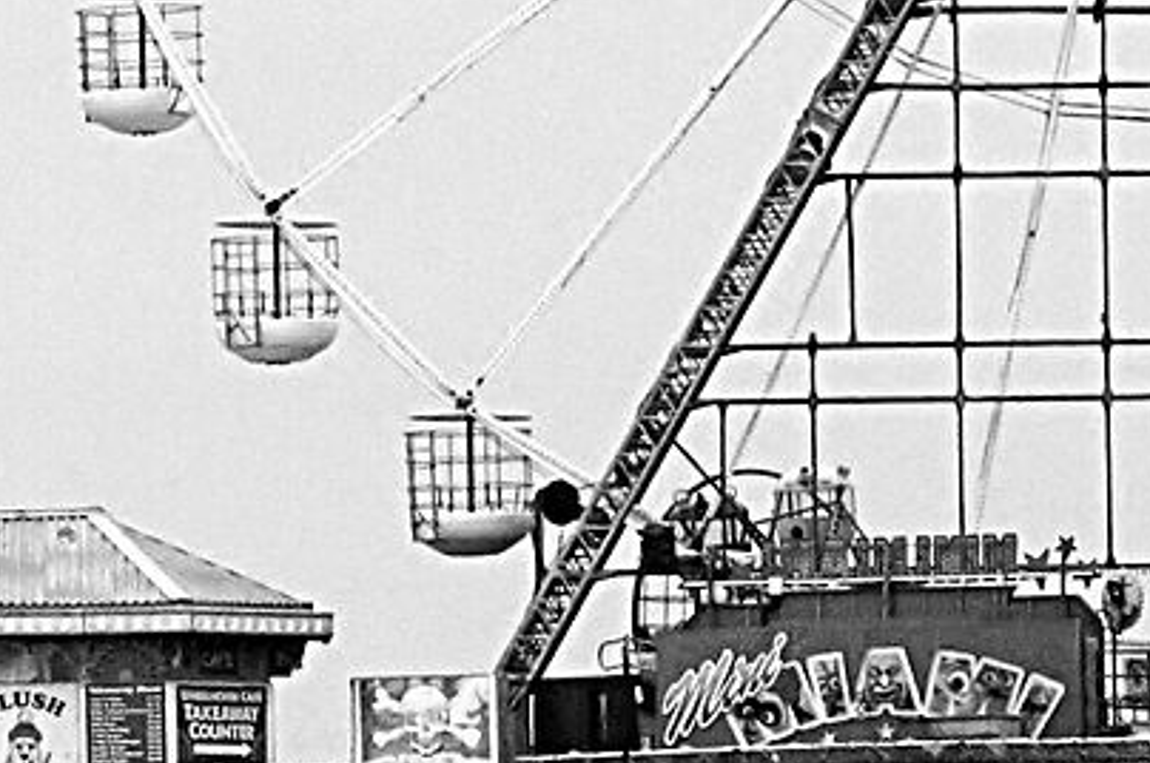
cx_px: -108
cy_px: -487
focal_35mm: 624
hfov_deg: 3.3
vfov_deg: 2.2
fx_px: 19901
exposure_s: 1/4000
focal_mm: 70
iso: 1600
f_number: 8
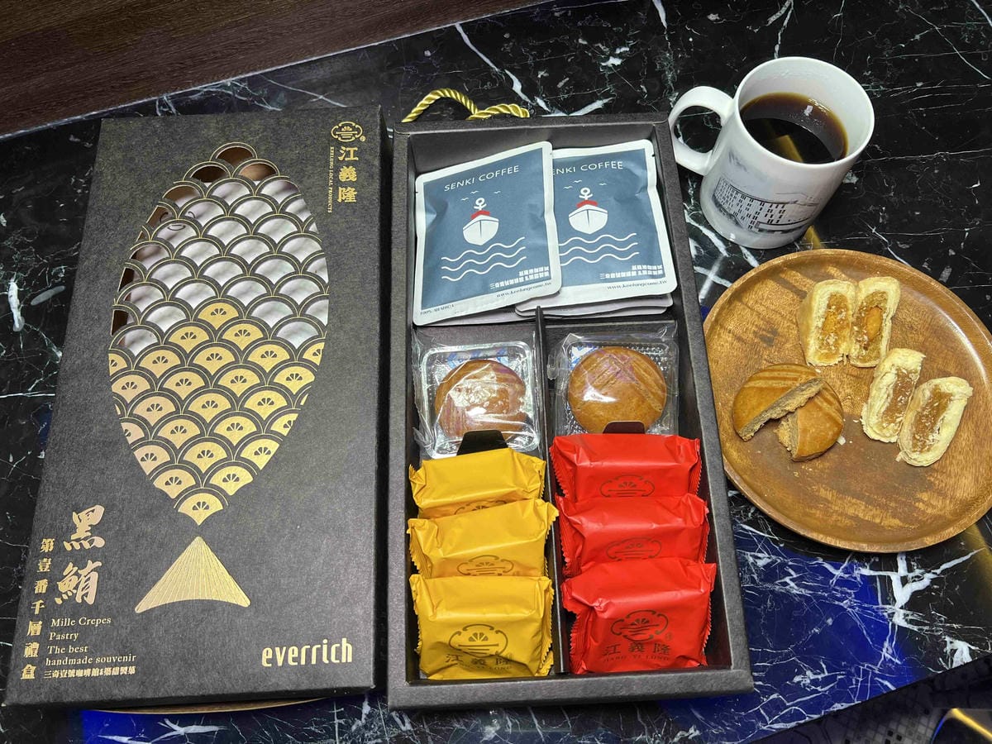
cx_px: 496
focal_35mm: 26
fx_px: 745
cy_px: 372
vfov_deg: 53.1
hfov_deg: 67.3
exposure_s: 1/60
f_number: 1.5
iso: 80
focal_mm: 5.7
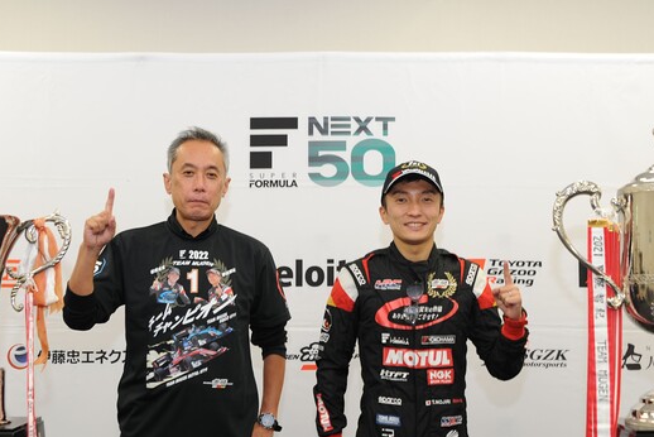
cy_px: 283
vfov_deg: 26.9
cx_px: 324
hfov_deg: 39.6
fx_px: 909
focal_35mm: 50
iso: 400
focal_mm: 36
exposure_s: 1/60
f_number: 4
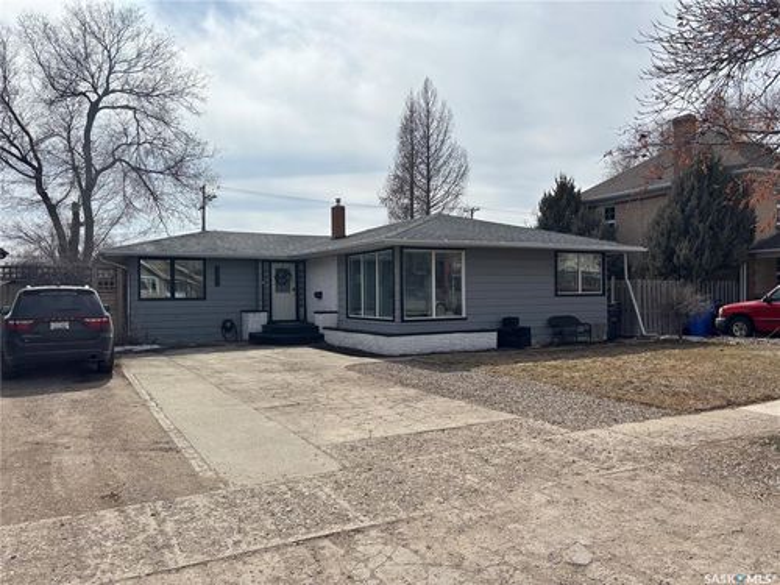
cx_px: 390
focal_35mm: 26
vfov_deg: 53.1
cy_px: 292
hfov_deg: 67.3
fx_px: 586
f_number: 1.6
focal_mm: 5.96
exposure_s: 1/7194
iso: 50
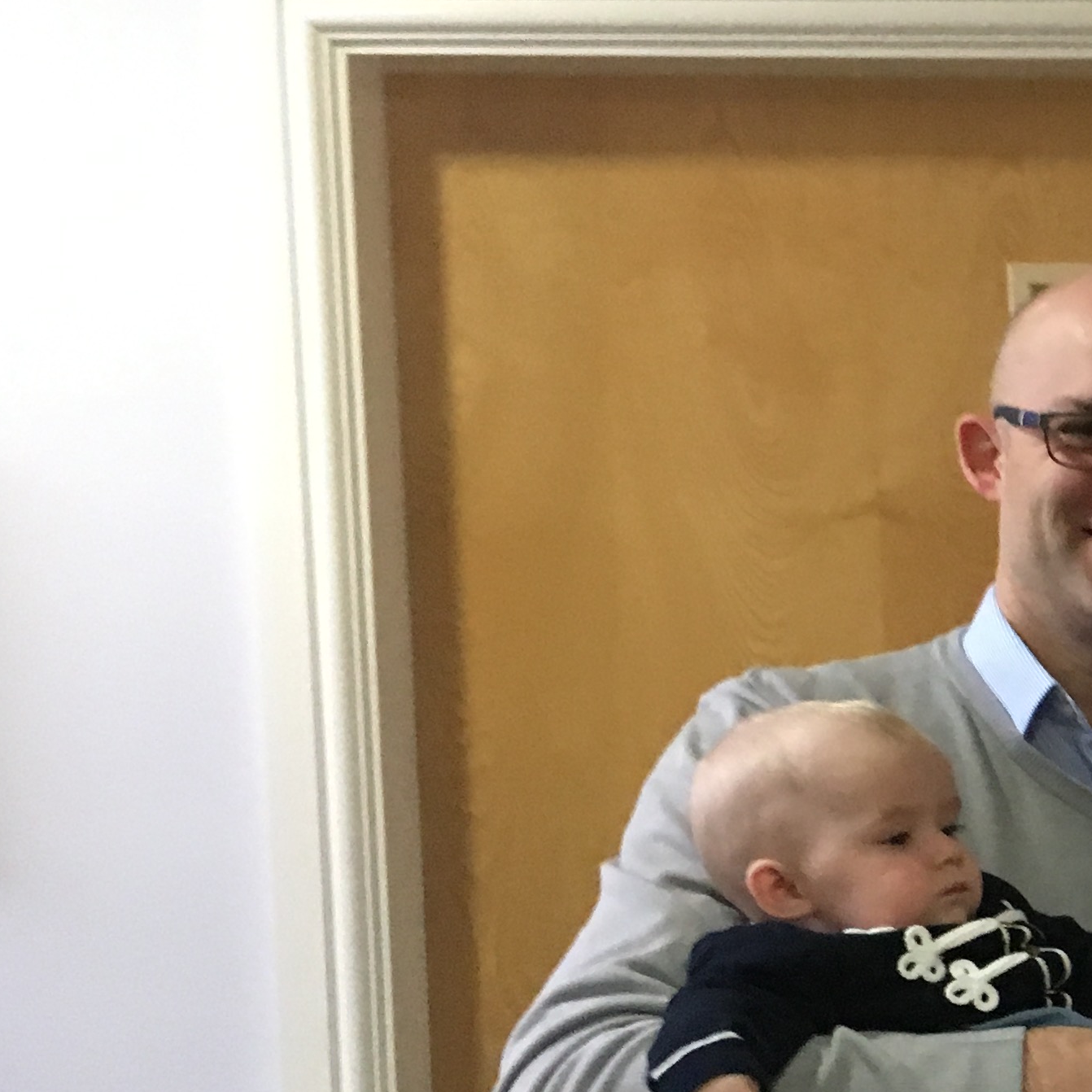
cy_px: 835
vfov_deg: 22.2
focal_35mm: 77
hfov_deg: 19.8
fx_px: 2748
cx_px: 1583
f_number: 2.2
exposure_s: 1/17
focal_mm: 4.15
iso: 200
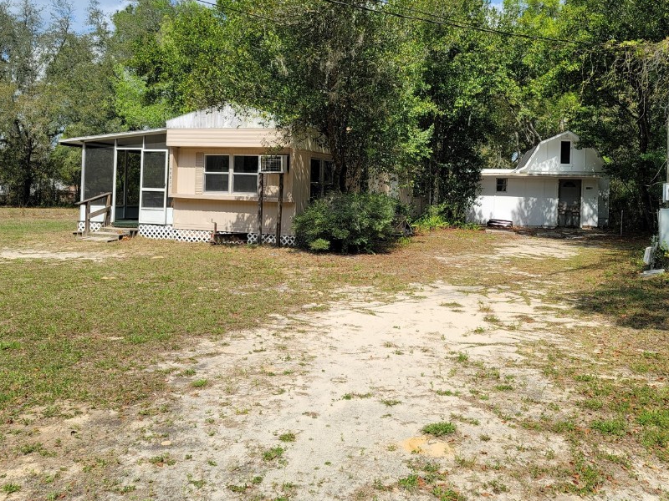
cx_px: 355
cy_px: 189
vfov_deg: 43.8
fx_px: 618
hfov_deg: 56.8
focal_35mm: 32
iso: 20
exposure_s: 1/904
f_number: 1.8
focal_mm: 7
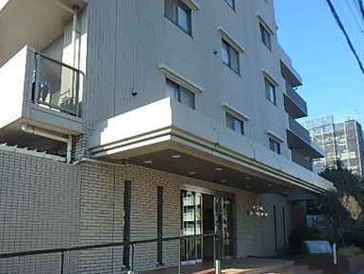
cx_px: 140
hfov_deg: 60.9
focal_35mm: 29
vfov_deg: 47.3
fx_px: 305
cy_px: 188
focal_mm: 3.7
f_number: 3.5
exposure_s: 1/500
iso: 125
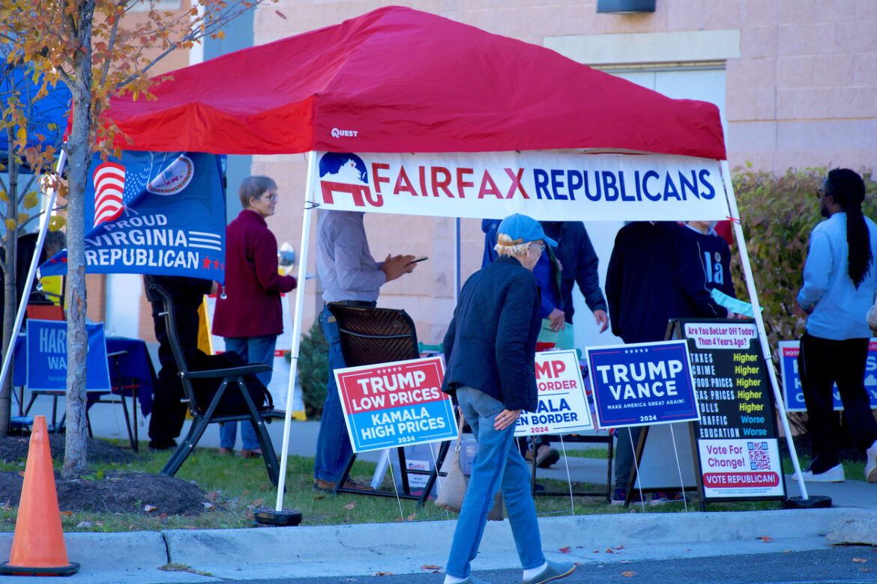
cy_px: 292
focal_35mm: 180
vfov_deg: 7.6
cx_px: 438
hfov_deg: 11.4
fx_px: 4385
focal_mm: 180
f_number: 6.3
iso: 400
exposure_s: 1/250
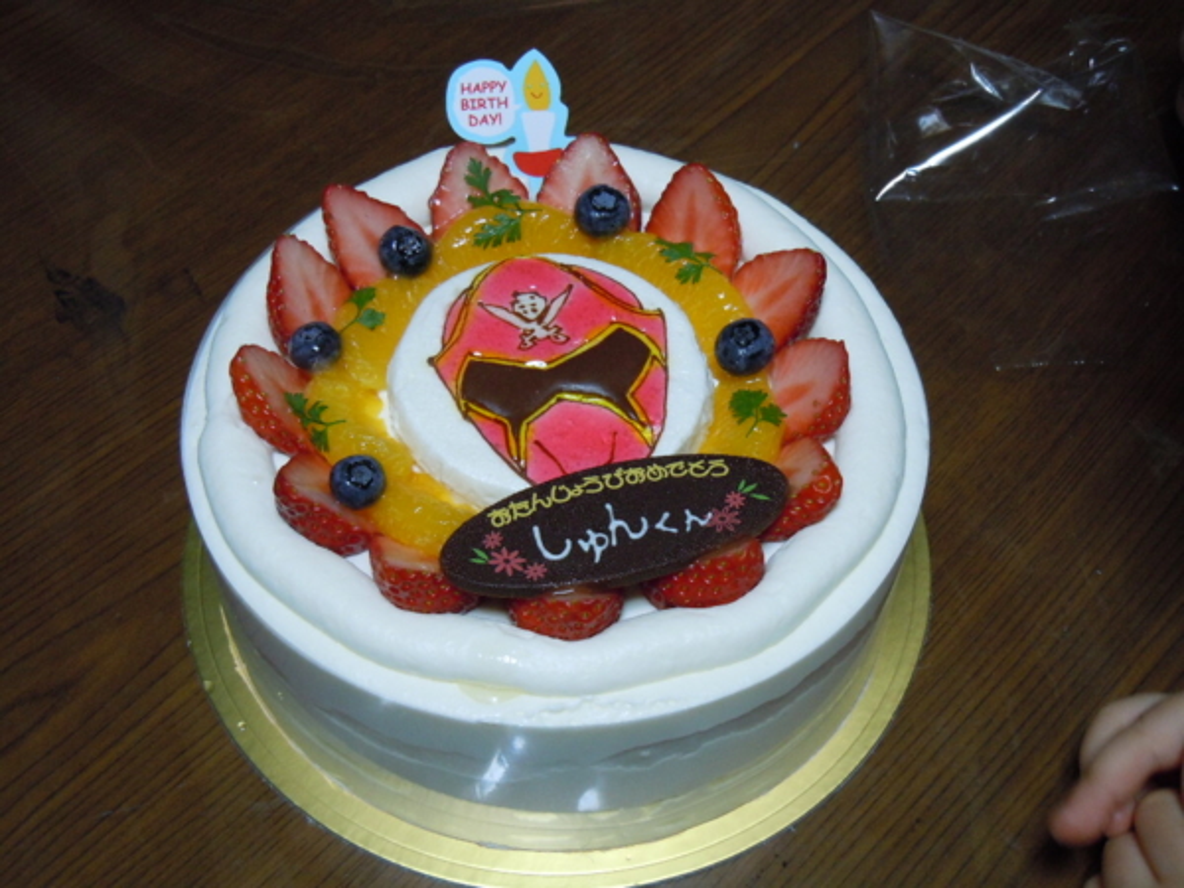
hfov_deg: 36.8
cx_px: 592
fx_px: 1779
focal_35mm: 52
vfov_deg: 28.0
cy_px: 444
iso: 400
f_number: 3.9
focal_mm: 9.3
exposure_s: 1/40
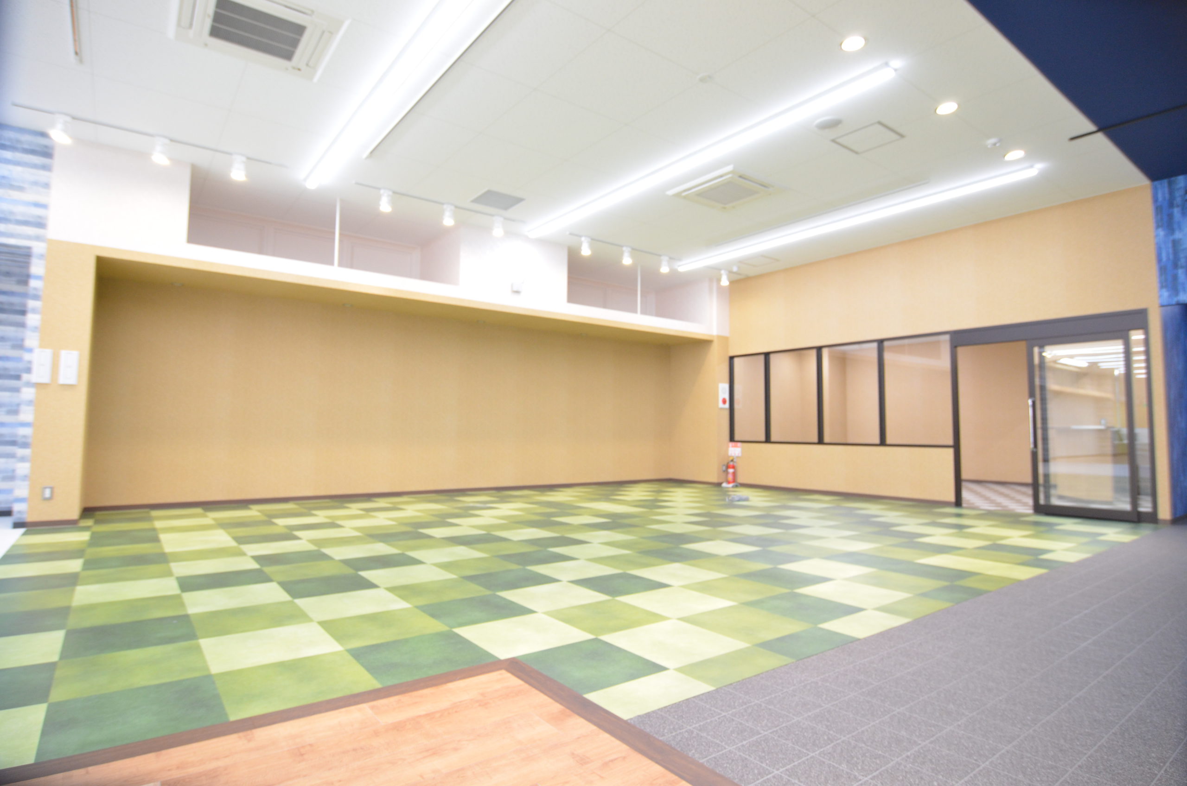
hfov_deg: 90.1
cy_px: 393
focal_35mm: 18
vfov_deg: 67.2
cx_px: 594
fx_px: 592
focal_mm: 12
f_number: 4
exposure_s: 1/125
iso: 1000
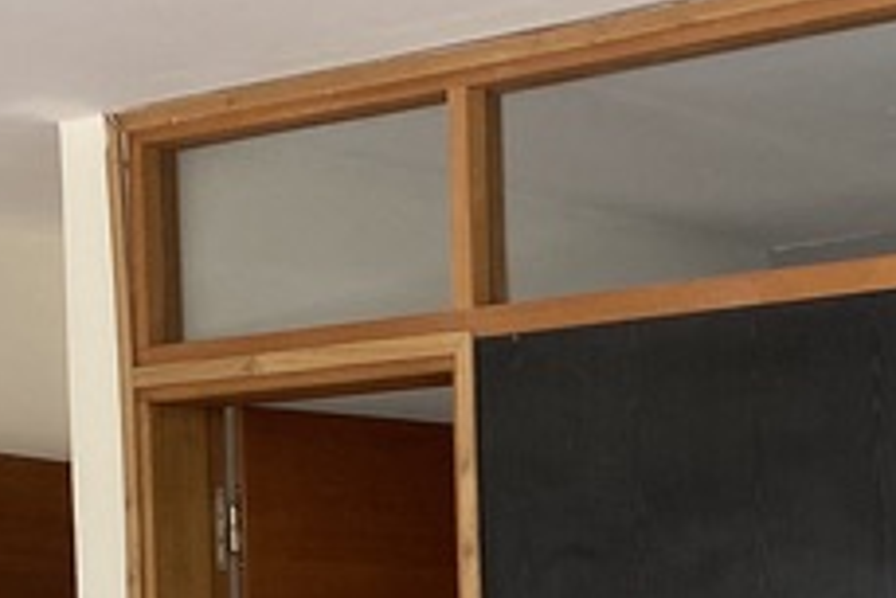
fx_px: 3013
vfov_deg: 10.5
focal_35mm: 121
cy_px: 1137
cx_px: 1377
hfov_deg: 15.5
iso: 50
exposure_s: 1/100
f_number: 1.8
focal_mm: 4.25
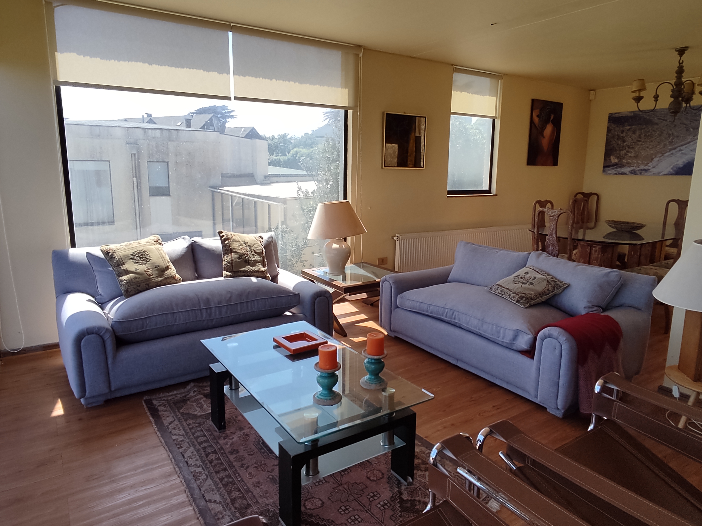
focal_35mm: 23
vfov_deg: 58.9
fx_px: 466
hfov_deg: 73.9
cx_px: 351
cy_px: 263
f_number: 2.2
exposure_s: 1/414
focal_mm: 1.6
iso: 50
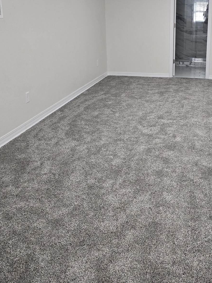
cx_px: 175
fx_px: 368
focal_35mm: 45
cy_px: 88
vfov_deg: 41.4
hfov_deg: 31.2
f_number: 1.7
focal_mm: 6.3
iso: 640
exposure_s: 1/120
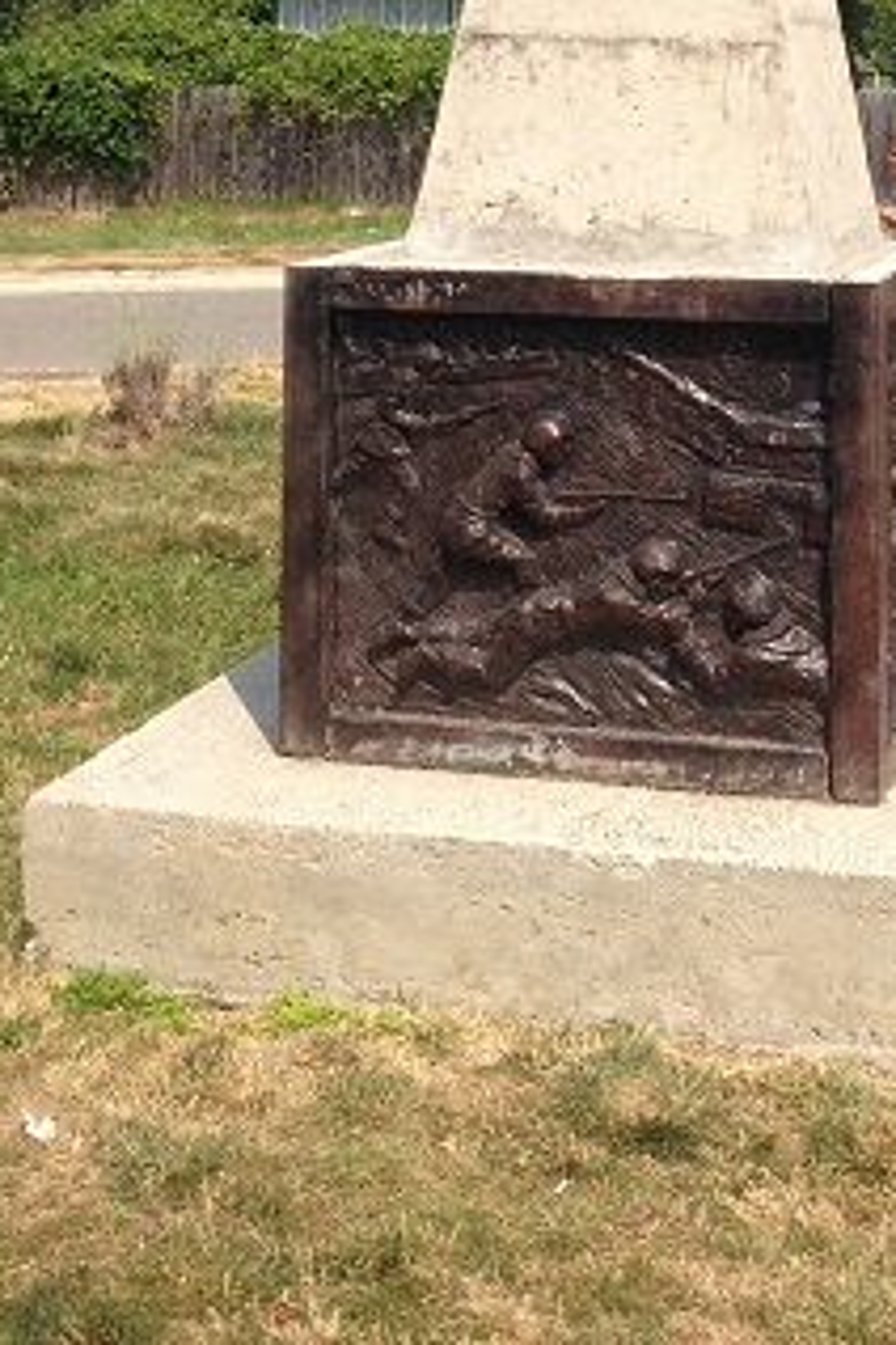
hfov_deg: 18.9
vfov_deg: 26.5
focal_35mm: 72
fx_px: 2688
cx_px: 562
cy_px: -17
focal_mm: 4.12
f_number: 2.4
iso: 50
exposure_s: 1/1550
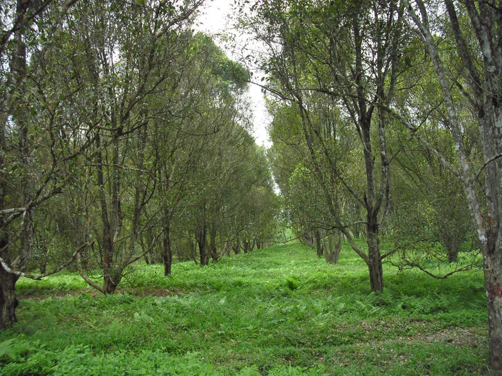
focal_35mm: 38
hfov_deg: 49.0
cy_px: 188
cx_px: 251
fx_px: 551
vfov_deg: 37.7
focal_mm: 6.2
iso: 100
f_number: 2.8
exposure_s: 1/400
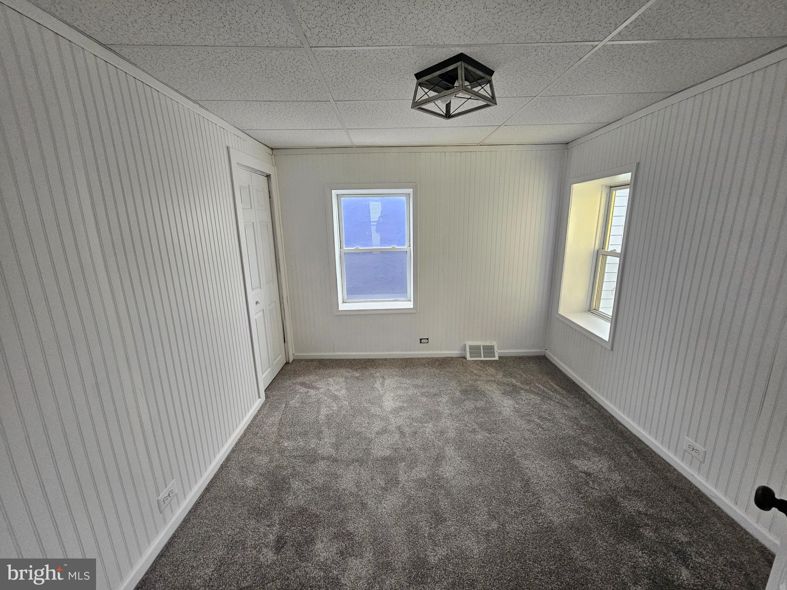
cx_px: 394
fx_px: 296
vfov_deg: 89.9
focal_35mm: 13
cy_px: 295
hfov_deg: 106.2
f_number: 2.2
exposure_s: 1/60
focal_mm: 2.2
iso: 200
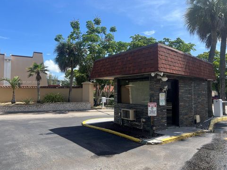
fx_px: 177
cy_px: 83
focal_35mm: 27
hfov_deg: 65.3
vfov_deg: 51.4
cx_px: 110
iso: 50
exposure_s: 1/2762
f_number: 1.5
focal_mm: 5.7
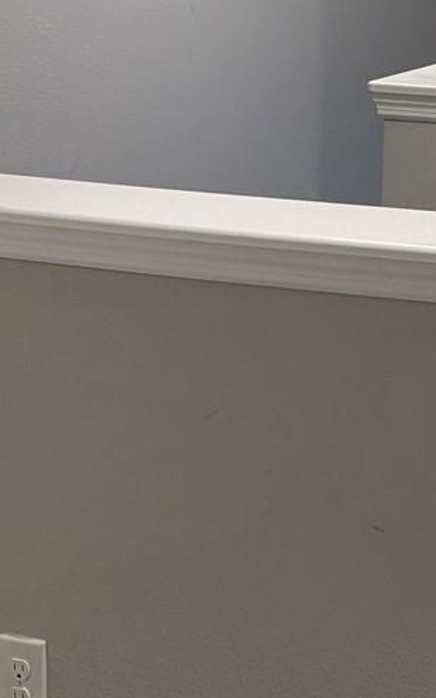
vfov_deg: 23.5
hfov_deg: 14.3
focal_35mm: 82
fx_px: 1559
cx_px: 744
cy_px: -91
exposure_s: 1/60
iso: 250
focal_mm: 6.76
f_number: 1.78
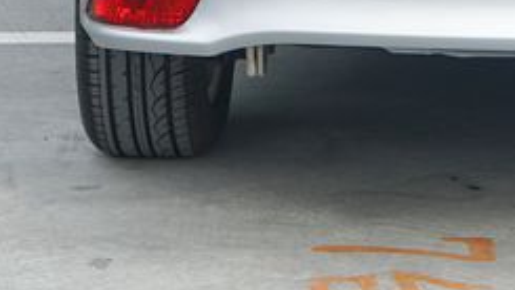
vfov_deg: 4.3
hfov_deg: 7.7
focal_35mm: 276
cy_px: -402
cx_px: 631
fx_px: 3770
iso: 100
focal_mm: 63
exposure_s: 1/125
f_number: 7.1
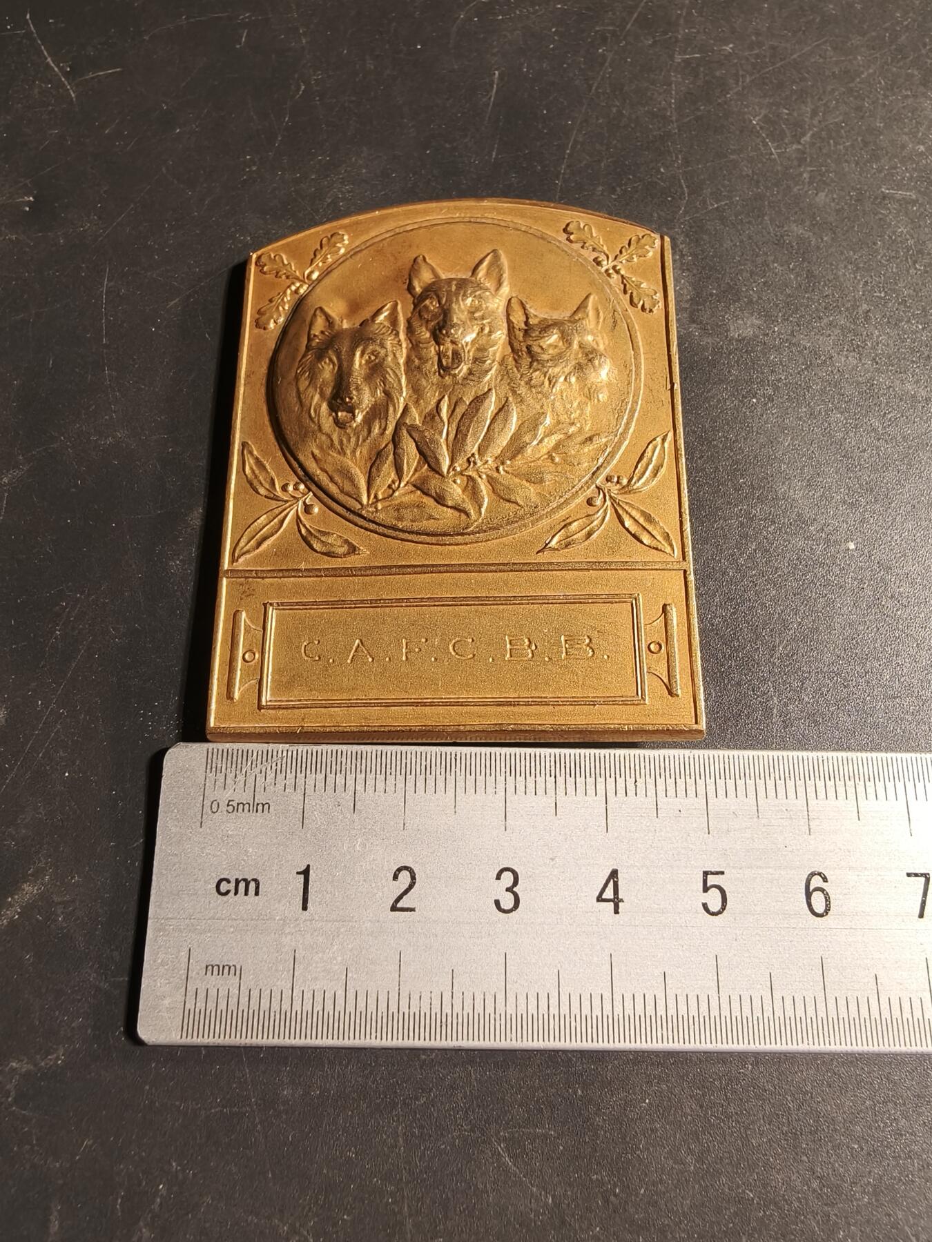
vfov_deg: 73.9
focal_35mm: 23
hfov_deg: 58.9
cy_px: 621
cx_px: 466
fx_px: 826
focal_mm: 2.32
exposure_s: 1/100
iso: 200
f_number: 2
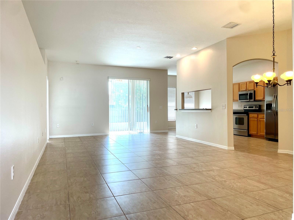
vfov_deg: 53.1
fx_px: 221
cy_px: 110
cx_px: 147
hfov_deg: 67.3
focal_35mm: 26
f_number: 1.6
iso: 50
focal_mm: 4.2
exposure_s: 1/120
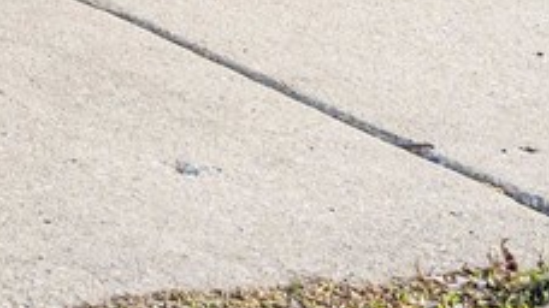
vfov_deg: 4.3
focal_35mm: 261
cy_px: -941
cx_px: -1332
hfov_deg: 7.0
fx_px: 3798
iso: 640
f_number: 9
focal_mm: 35
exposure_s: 1/500
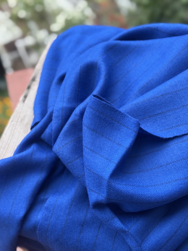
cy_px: 126
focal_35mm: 48
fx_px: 348
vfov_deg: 39.7
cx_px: 94
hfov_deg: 30.3
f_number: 1.78
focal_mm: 6.76
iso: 64
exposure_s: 1/454
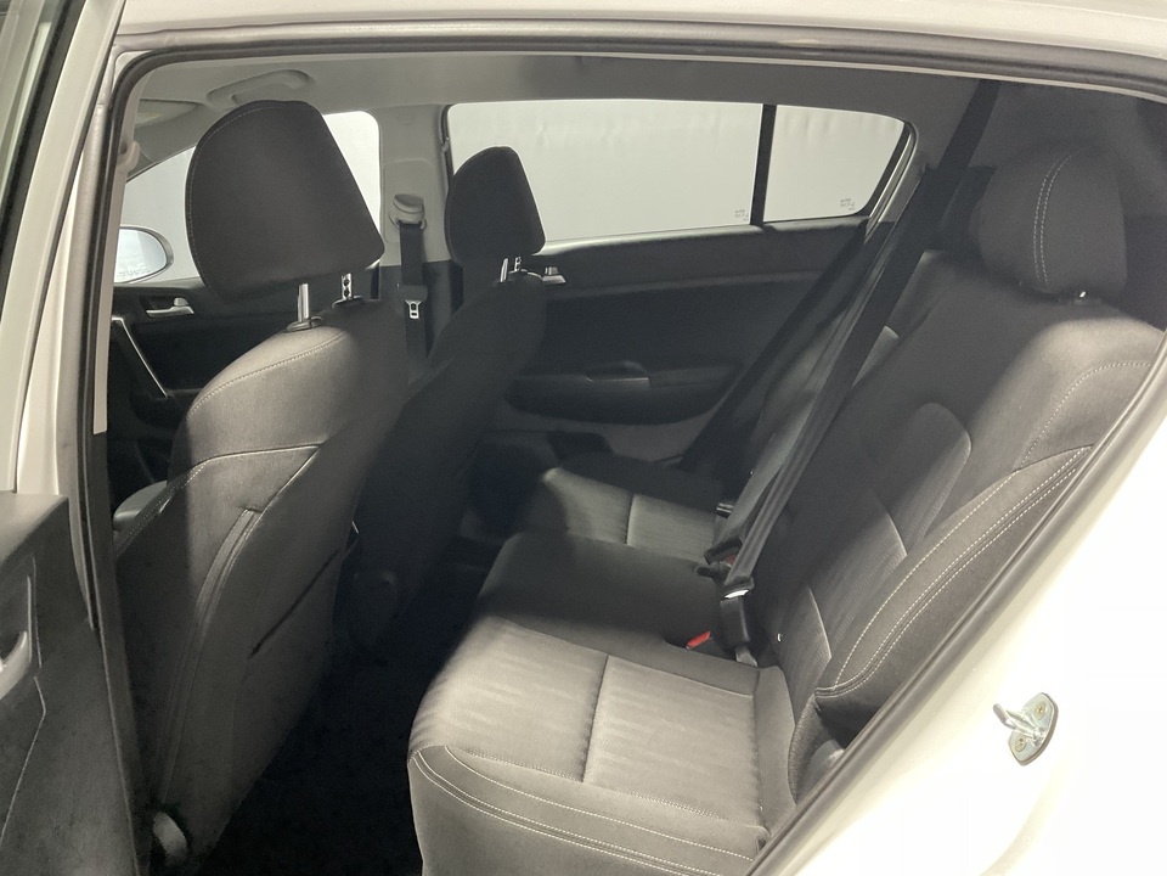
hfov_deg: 61.7
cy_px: 438
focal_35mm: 29
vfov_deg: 48.2
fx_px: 978
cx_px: 584
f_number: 1.8
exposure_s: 1/60
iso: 250
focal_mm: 3
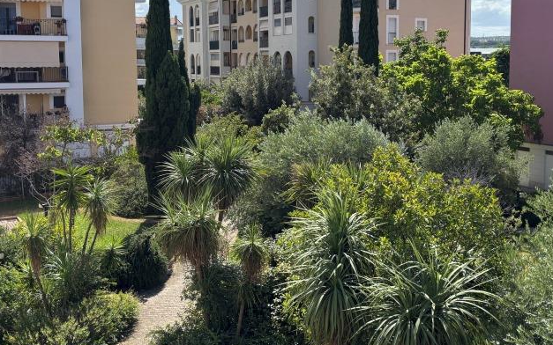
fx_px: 678
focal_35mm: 45
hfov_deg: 44.2
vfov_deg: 28.4
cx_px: 323
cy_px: 111
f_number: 1.6
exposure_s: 1/3650
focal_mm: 5.96
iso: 50
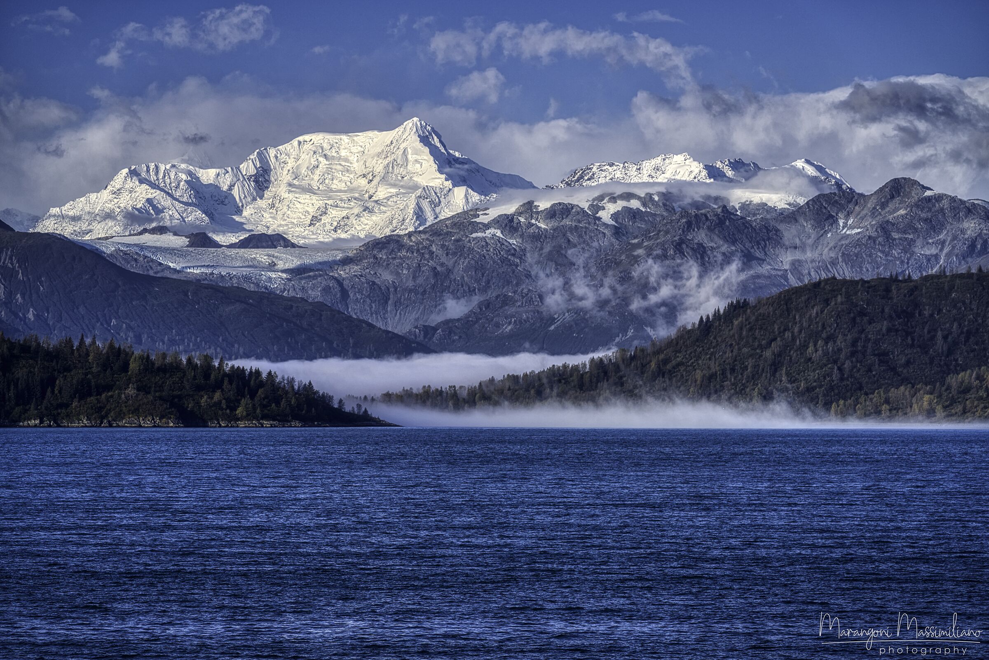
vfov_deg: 10.2
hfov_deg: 15.3
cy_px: 330
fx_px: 3682
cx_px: 494
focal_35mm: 134
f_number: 5.6
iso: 100
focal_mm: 134
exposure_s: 1/800
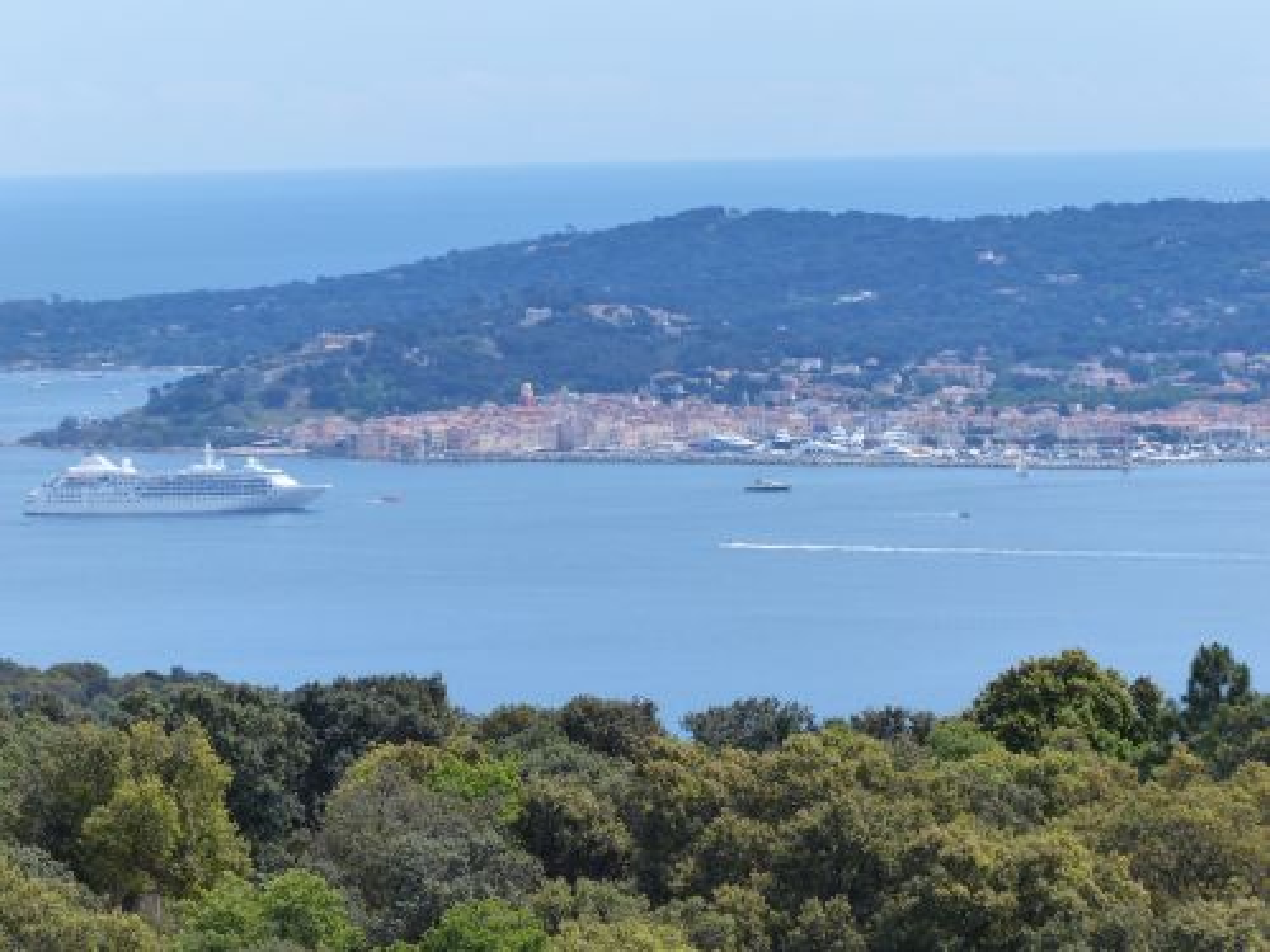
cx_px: 635
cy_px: 476
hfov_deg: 5.7
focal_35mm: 345
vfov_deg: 4.3
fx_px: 12657
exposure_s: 1/1300
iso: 160
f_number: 4
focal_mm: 62.1
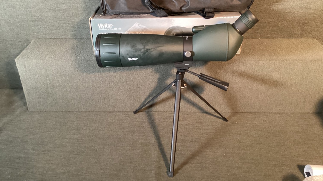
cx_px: 161
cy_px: 62
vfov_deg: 34.3
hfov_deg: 58.0
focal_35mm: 34
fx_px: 291
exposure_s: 1/30
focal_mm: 3.3
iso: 400
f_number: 2.4
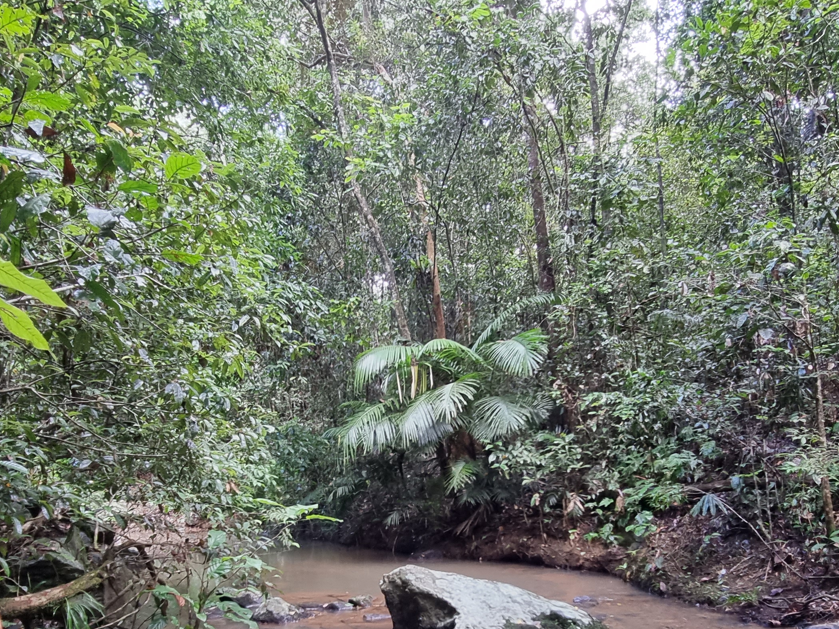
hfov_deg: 69.4
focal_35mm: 25
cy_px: 488
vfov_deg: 51.9
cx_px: 422
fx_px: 606
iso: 400
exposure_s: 1/33
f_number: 2.2
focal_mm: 2.2
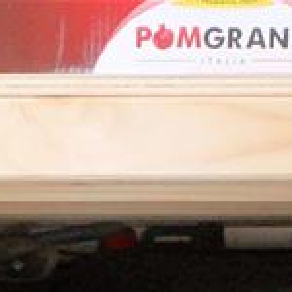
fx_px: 754
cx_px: 39
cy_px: 465
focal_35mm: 79
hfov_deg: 21.5
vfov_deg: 18.7
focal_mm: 3.7
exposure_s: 1/30
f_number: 3.5
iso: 400
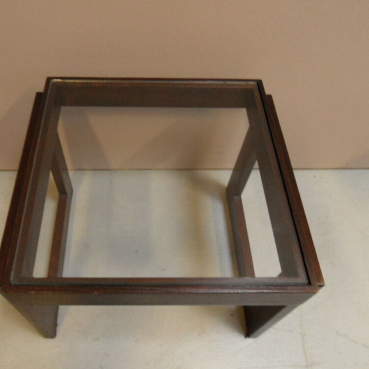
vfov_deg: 55.6
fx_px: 350
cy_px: 182
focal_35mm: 29
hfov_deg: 55.2
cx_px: 145
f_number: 3.2
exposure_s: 1/15
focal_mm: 3.9
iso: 400
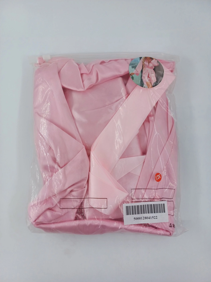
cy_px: 141
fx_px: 203
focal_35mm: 25
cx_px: 106
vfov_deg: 69.4
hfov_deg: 54.9
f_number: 1.8
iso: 50
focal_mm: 4.65
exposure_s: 1/534
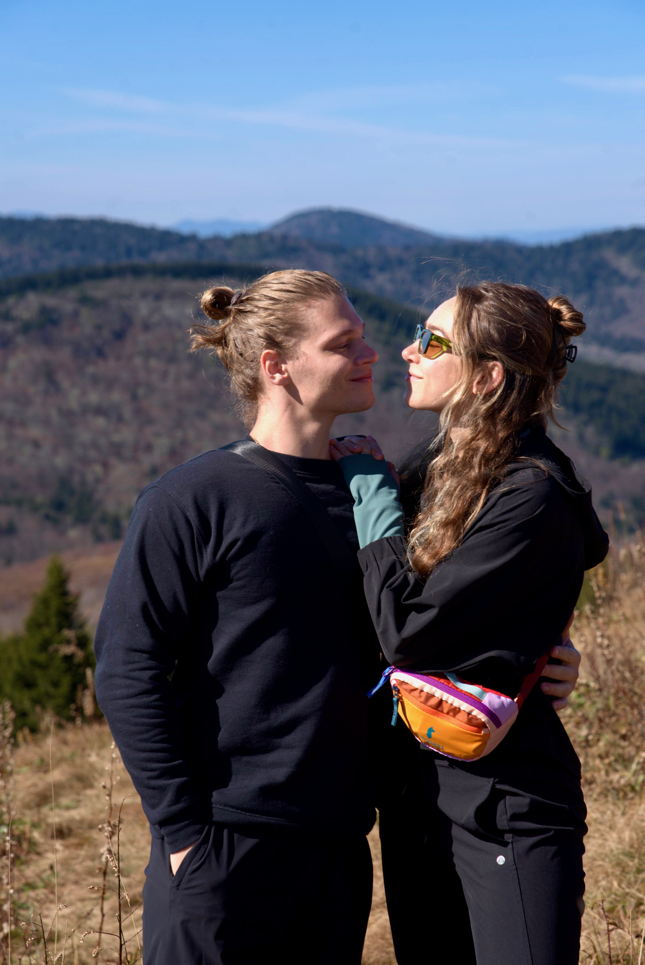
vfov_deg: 19.6
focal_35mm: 104
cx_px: 322
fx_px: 2791
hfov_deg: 13.2
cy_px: 482
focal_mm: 104
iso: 100
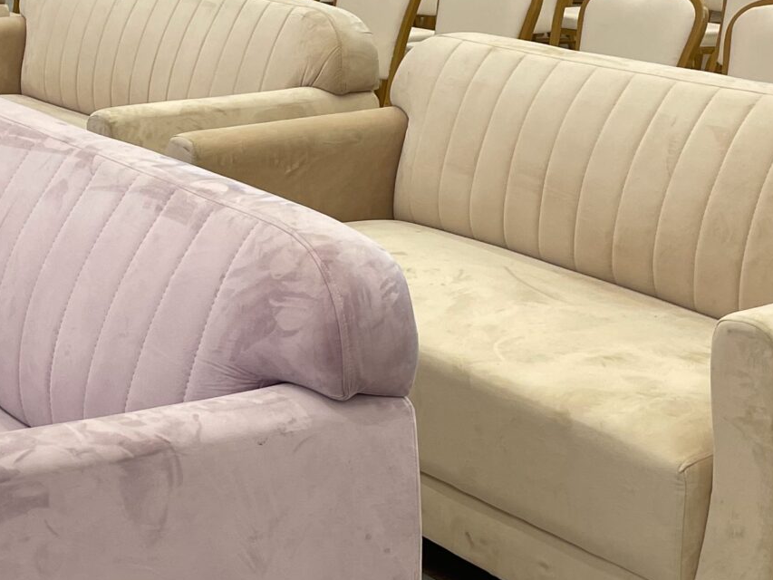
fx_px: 1742
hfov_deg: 24.5
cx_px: 125
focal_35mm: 78
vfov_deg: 18.9
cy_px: 322
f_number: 1.6
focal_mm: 4.2
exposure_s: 1/102
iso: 64
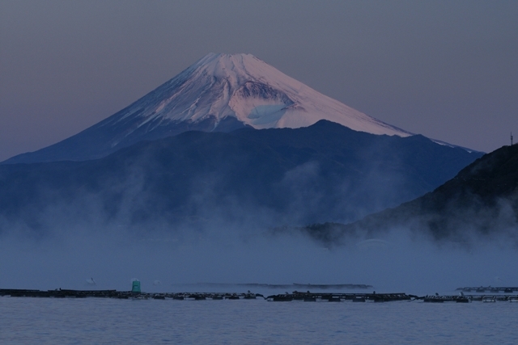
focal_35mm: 150
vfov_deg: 9.2
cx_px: 259
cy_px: 172
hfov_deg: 13.7
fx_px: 2159
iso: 100
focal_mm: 100
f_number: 8
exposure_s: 1/25
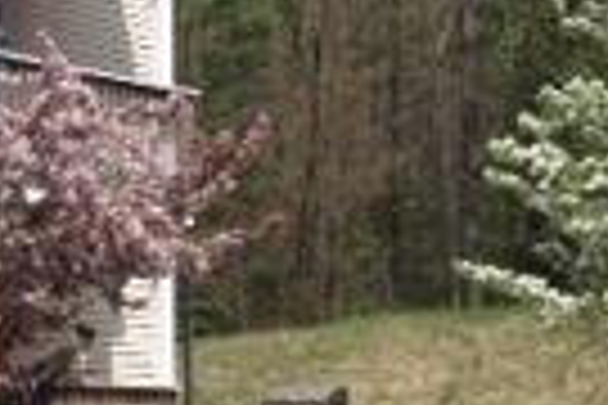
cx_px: -185
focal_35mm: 173
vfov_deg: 7.9
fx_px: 2922
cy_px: 356
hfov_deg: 11.6
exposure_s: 1/2513
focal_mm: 4.28
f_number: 2.4
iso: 50
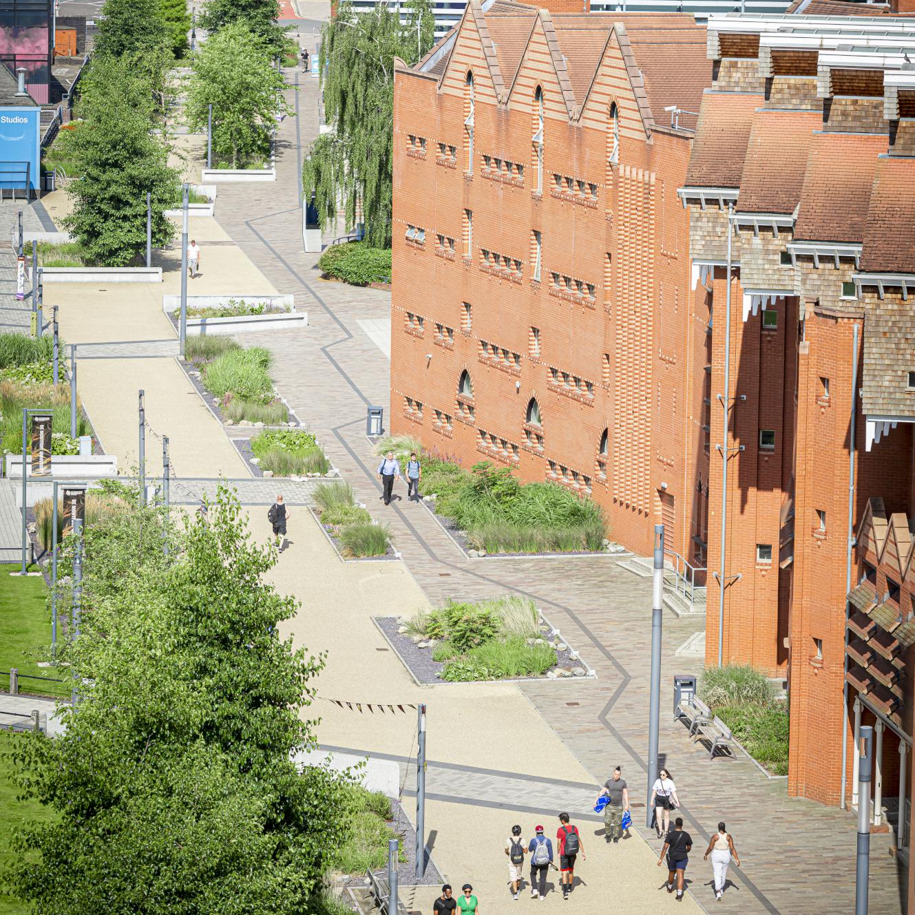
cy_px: 396
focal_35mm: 156
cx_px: 458
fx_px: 4665
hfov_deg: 11.2
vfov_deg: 11.2
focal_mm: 122
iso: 160
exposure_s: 1/800
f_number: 4.5
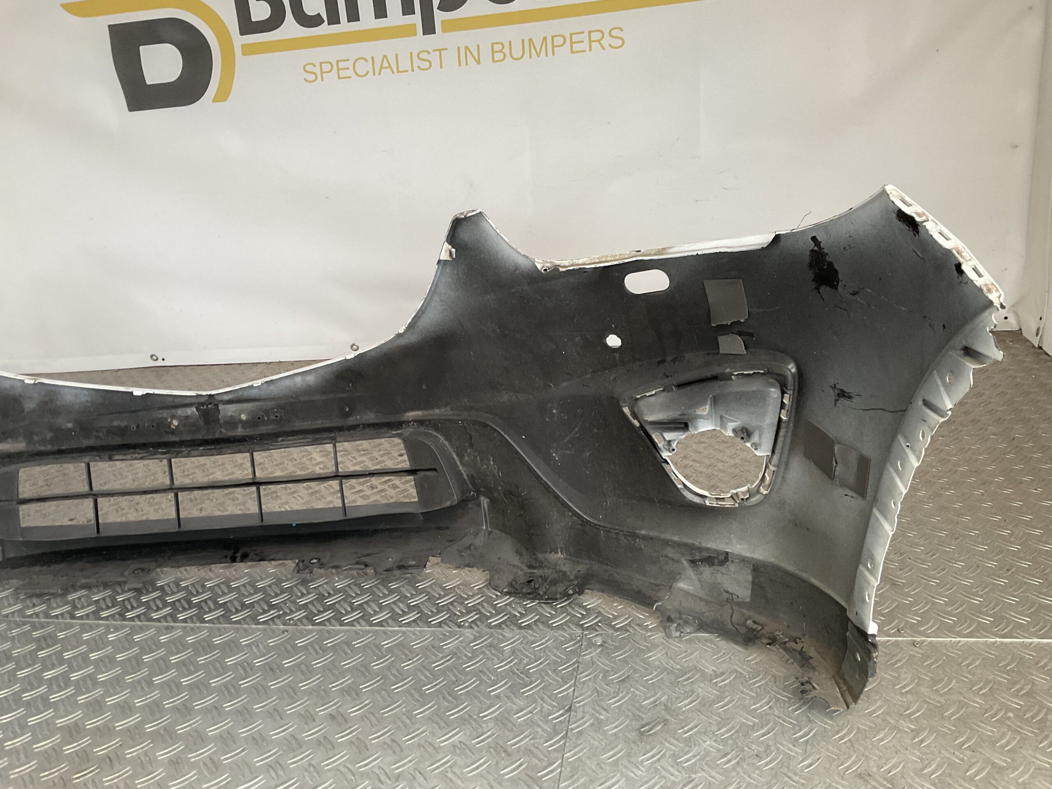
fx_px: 881
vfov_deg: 48.2
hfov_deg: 61.7
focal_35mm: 29
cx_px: 526
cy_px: 394
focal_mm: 3
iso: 64
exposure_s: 1/50
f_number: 1.8
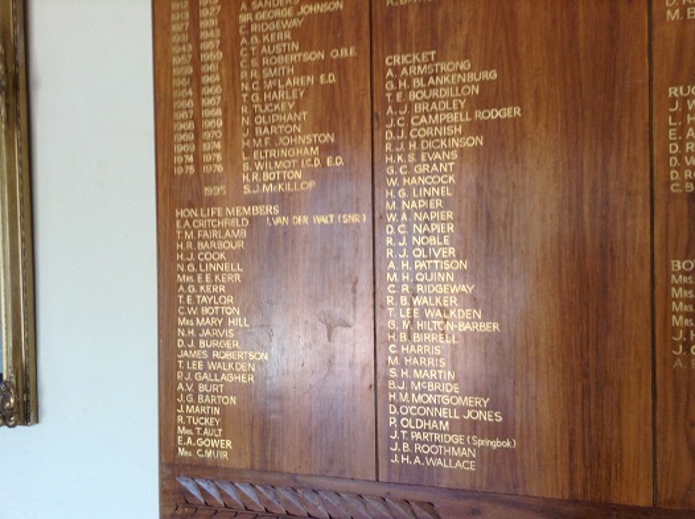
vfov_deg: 42.9
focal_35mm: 33
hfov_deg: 55.4
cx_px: 348
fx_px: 662
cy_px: 260
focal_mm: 3.3
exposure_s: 1/24
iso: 40
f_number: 2.4
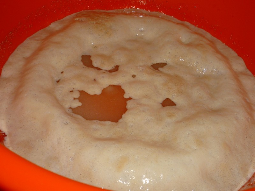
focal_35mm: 40
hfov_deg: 46.8
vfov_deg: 36.0
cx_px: 128
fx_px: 295
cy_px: 96
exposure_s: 1/30
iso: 100
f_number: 4.3
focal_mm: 7
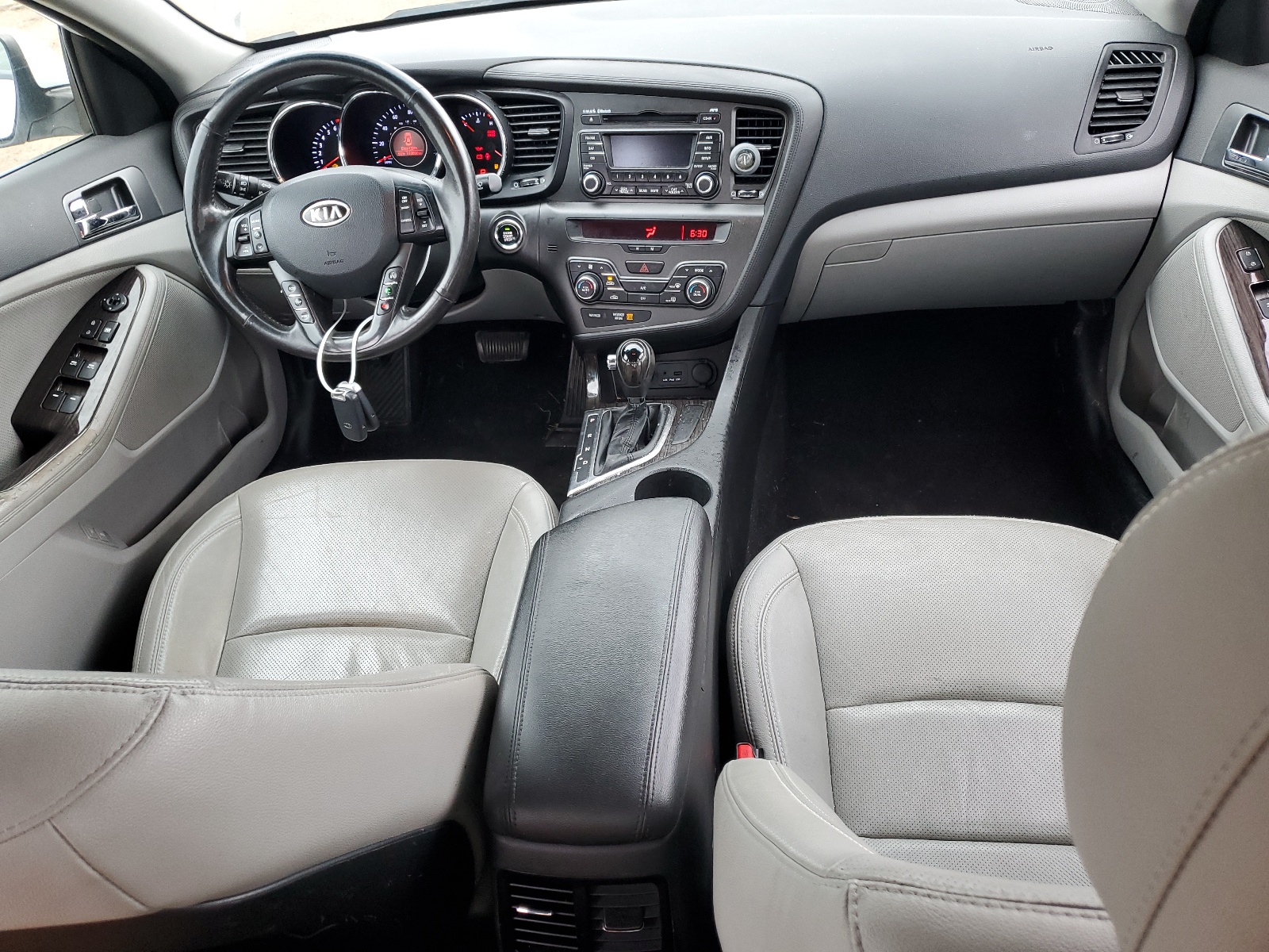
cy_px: 476
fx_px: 953
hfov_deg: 67.3
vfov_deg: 53.1
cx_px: 634
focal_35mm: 26
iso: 86
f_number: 1.5
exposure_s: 1/60.2
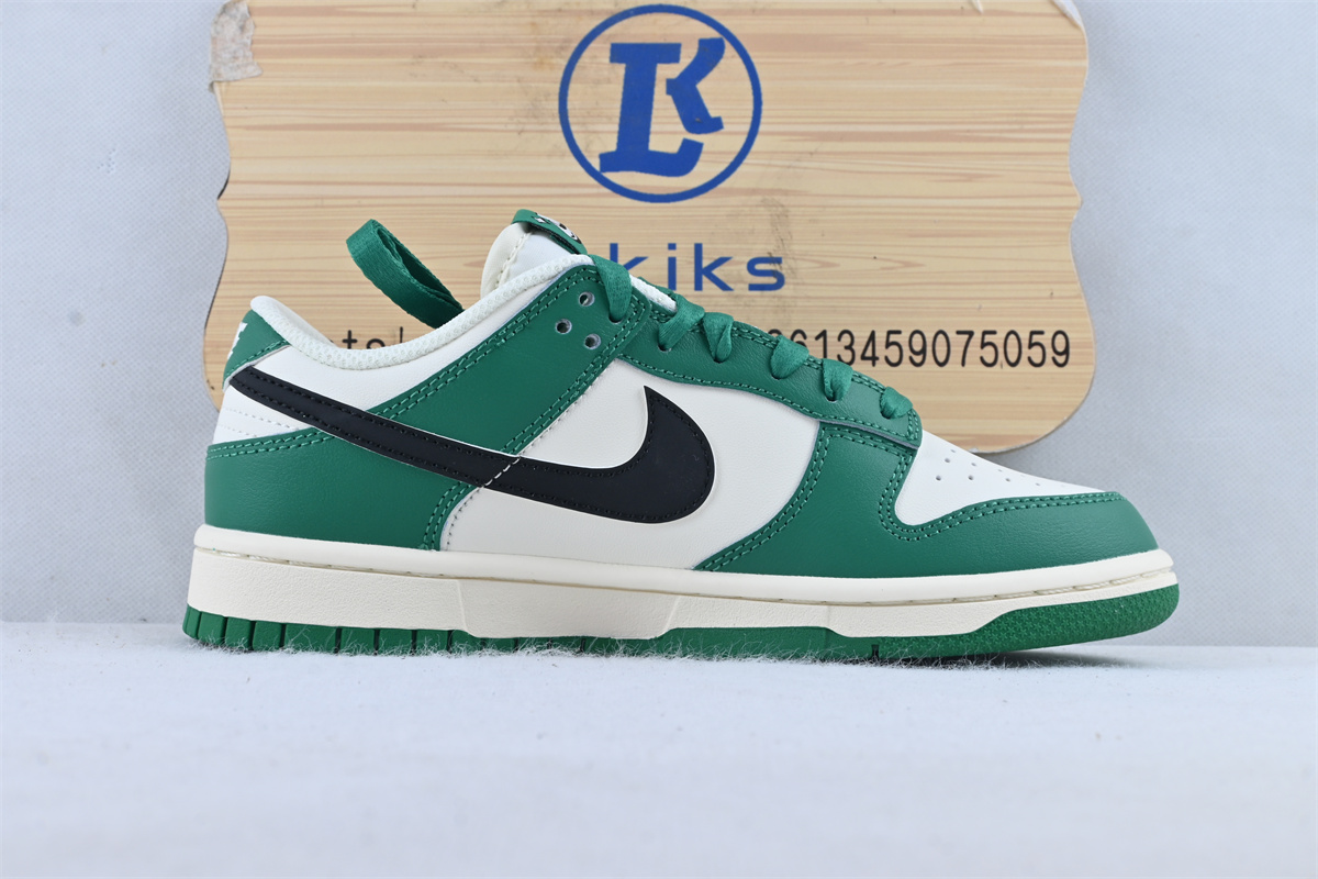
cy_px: 440
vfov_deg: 27.3
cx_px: 659
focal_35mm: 50
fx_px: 1812
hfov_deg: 40.0
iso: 100
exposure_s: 1/15
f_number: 10
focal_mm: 33
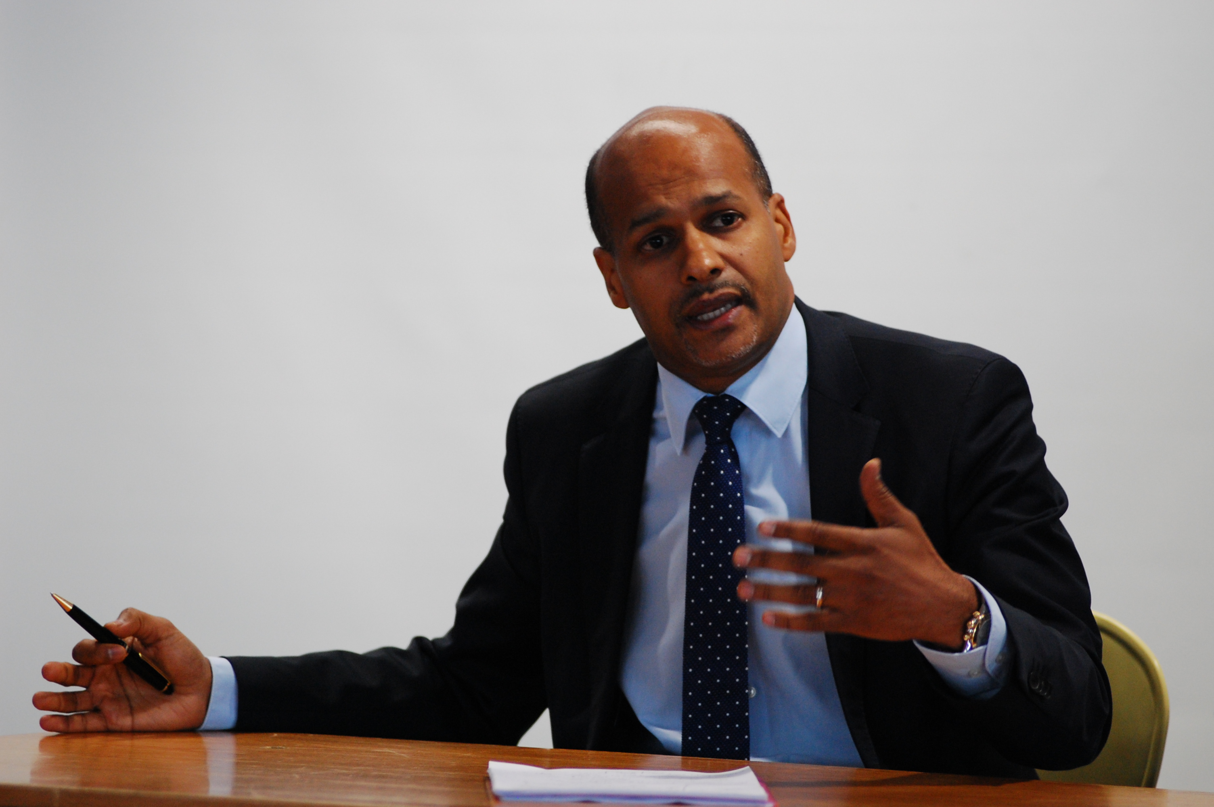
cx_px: 607
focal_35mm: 232
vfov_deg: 5.9
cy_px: 404
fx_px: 7833
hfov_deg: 8.9
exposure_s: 1/160
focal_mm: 155
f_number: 2.8
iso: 800
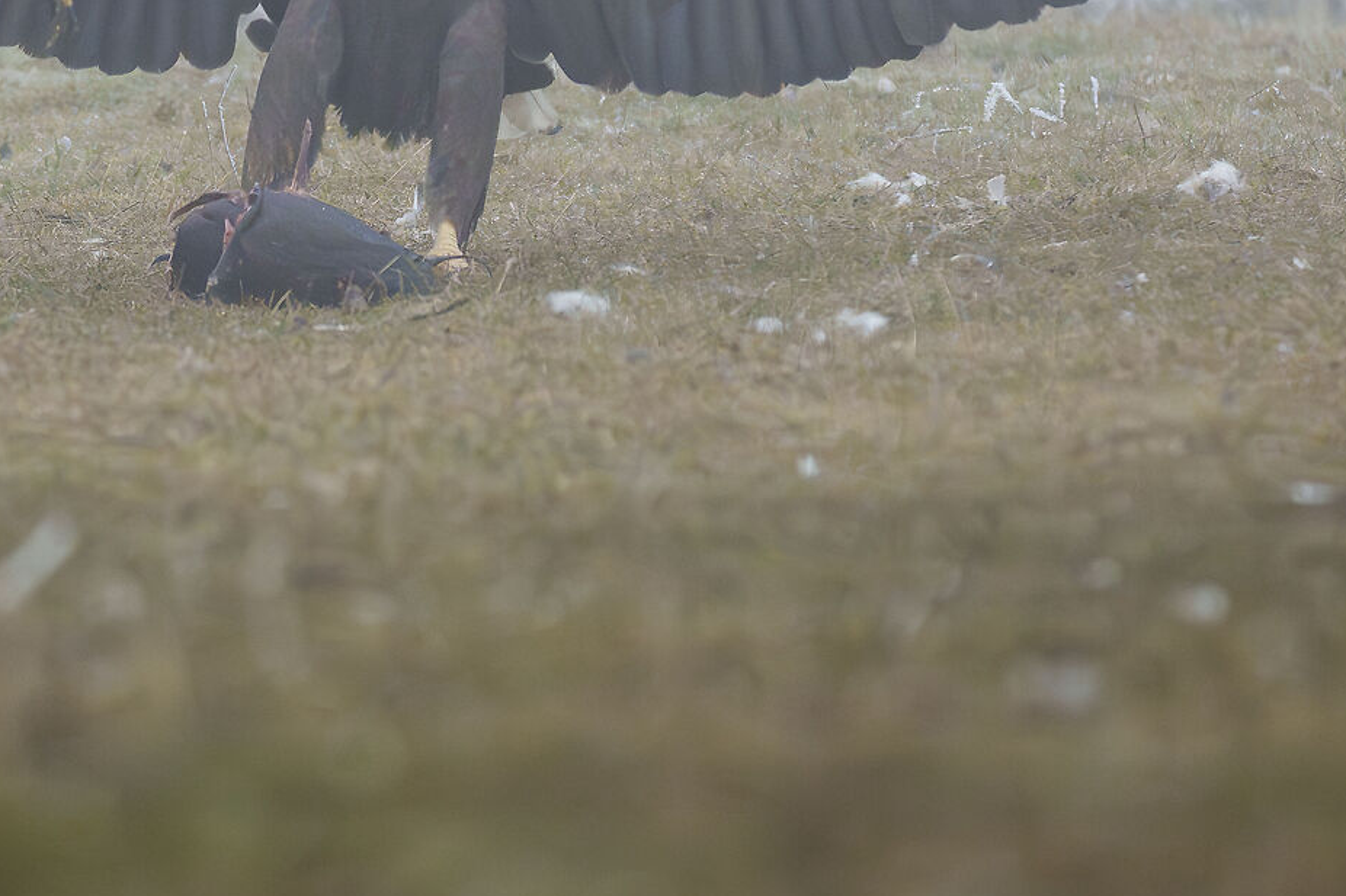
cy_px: -48
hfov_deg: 3.3
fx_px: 23549
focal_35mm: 630
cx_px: 344
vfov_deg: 2.2
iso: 10000
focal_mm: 243
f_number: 6.3
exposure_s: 1/1600
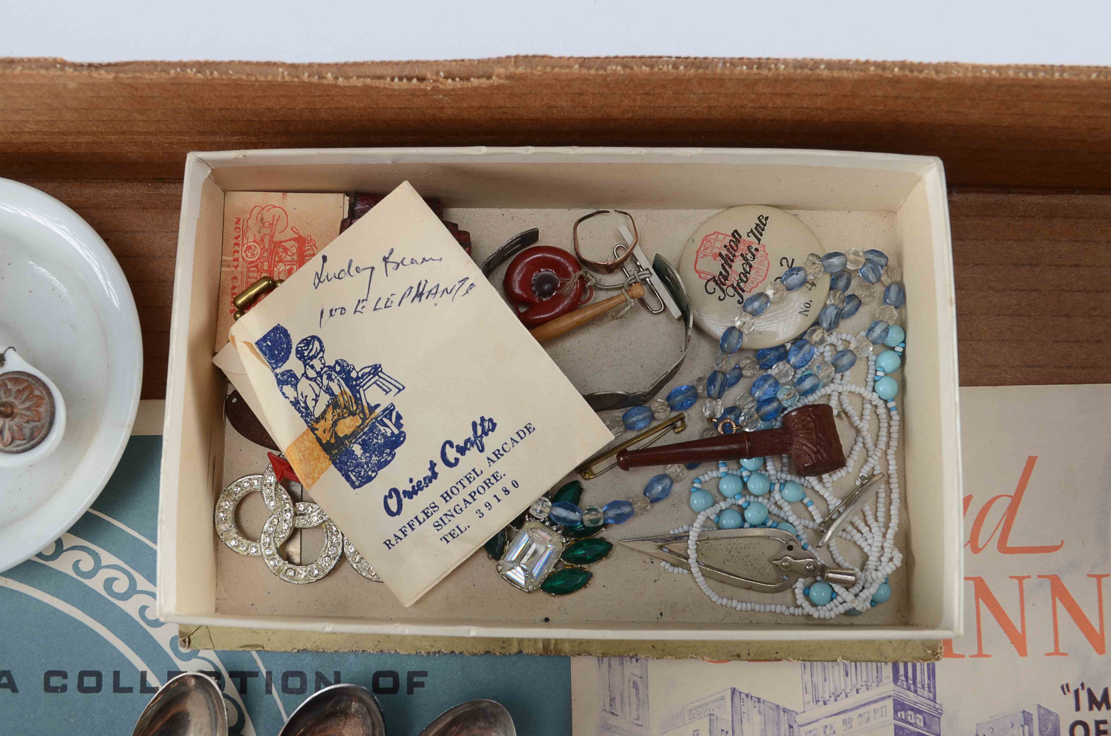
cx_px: 556
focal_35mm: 39
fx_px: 1201
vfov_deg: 34.1
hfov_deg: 49.6
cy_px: 368
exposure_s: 1/80
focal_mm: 26
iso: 100
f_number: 10
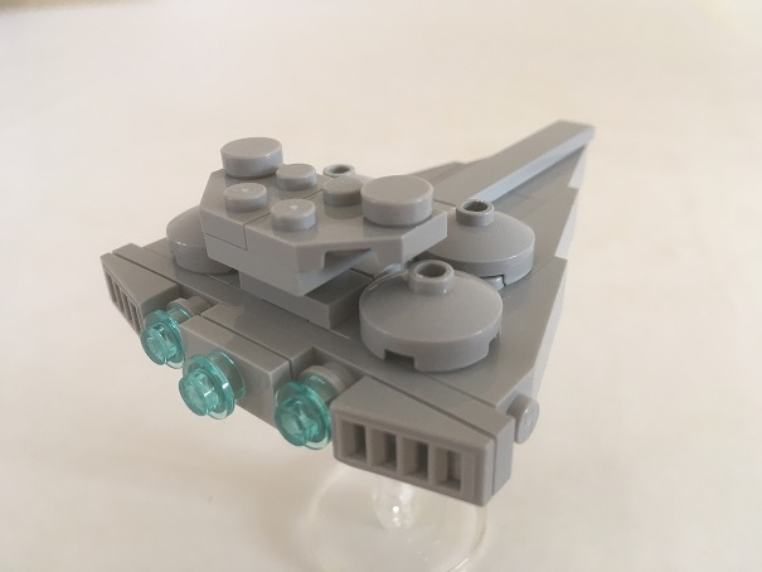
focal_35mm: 29
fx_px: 639
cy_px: 286
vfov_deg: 48.2
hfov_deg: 61.6
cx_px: 381
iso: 80
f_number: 2.2
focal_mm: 4.15
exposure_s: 1/33
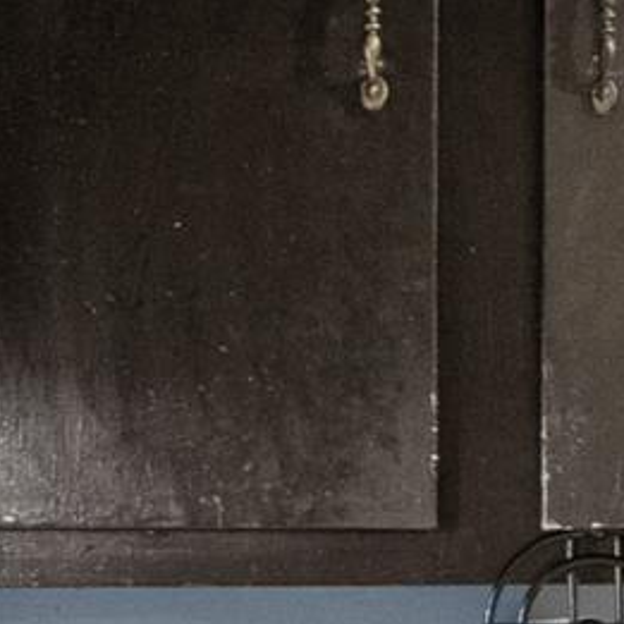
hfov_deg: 8.5
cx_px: 2047
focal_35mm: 160
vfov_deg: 10.9
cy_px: 518
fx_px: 3263
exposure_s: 1
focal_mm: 16
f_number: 9
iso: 800
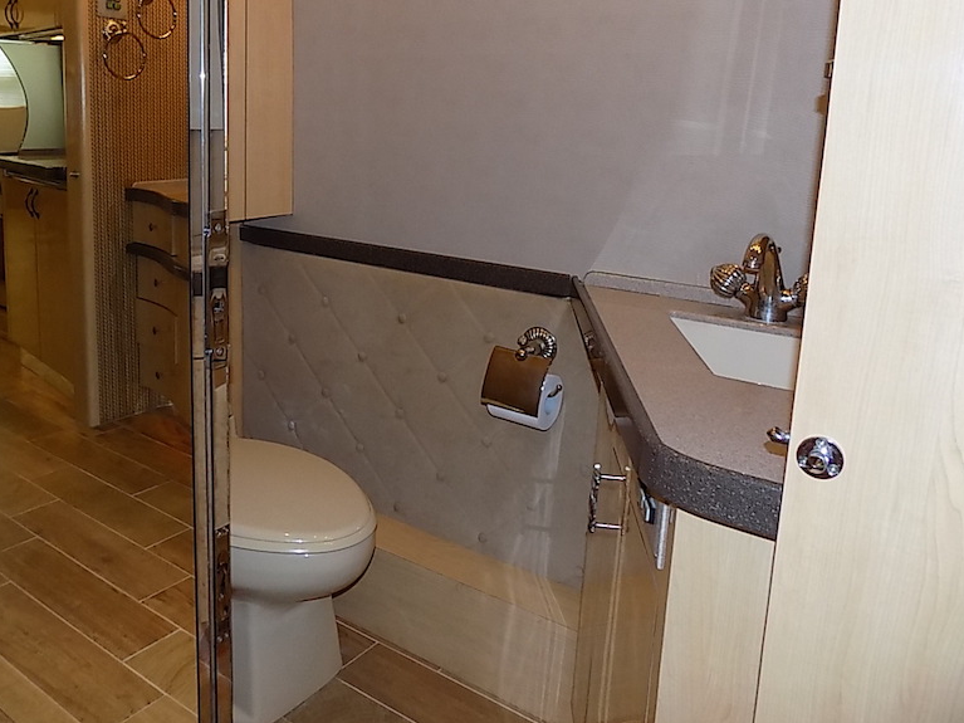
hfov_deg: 59.3
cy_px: 270
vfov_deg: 46.4
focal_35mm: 30
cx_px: 370
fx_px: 835
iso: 200
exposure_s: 1/30
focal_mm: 4
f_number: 3.1
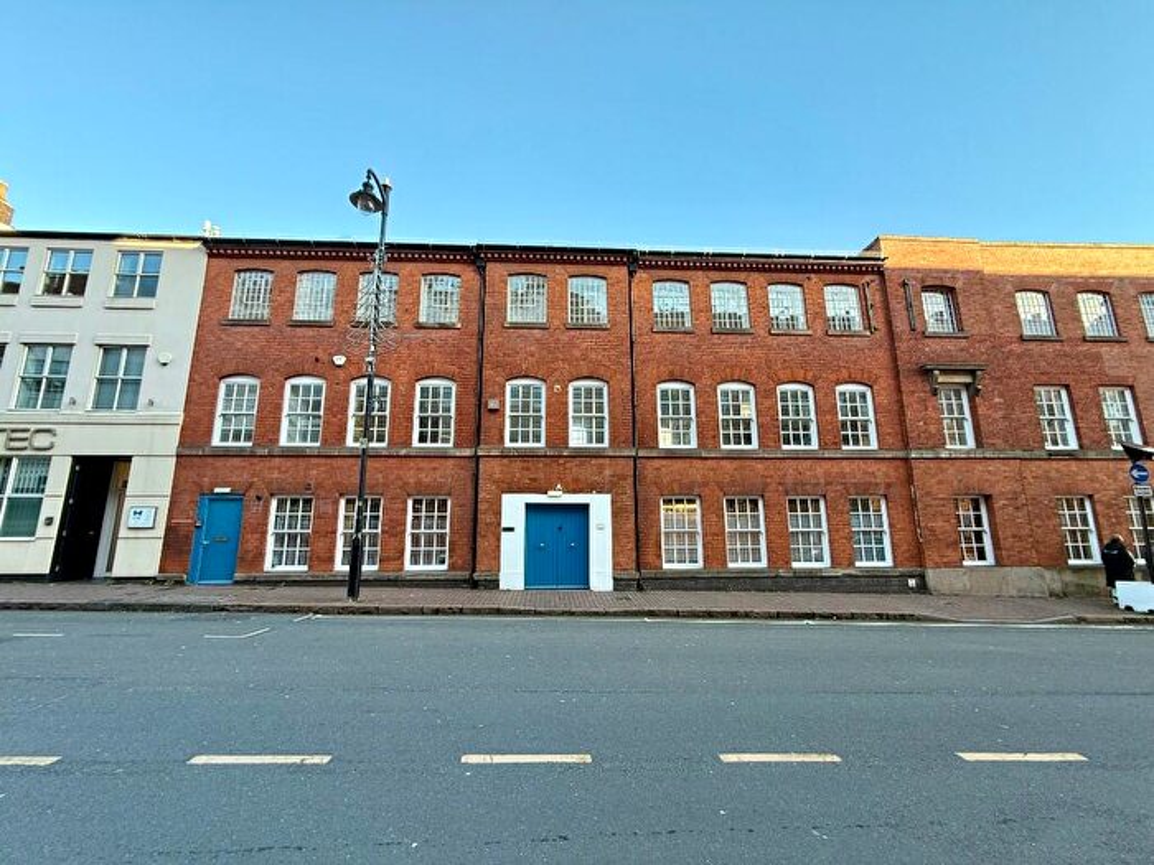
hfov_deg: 102.1
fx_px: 467
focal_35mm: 14
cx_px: 577
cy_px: 432
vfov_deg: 85.7
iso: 64
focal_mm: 2.22
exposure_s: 1/133
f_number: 2.2
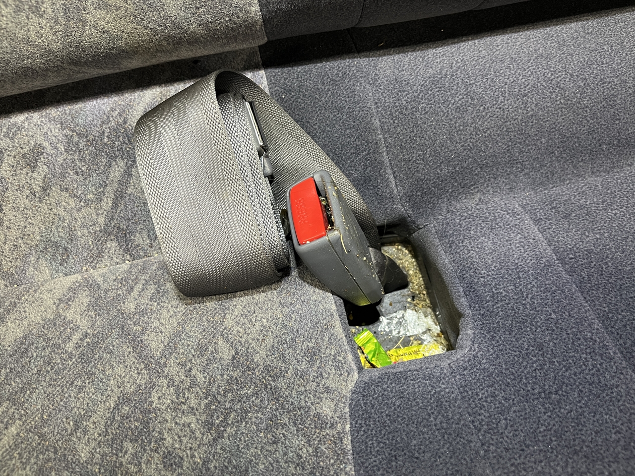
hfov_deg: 67.3
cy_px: 238
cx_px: 318
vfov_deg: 53.1
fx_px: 477
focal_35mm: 26
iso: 320
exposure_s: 1/60
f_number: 1.6
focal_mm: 5.1
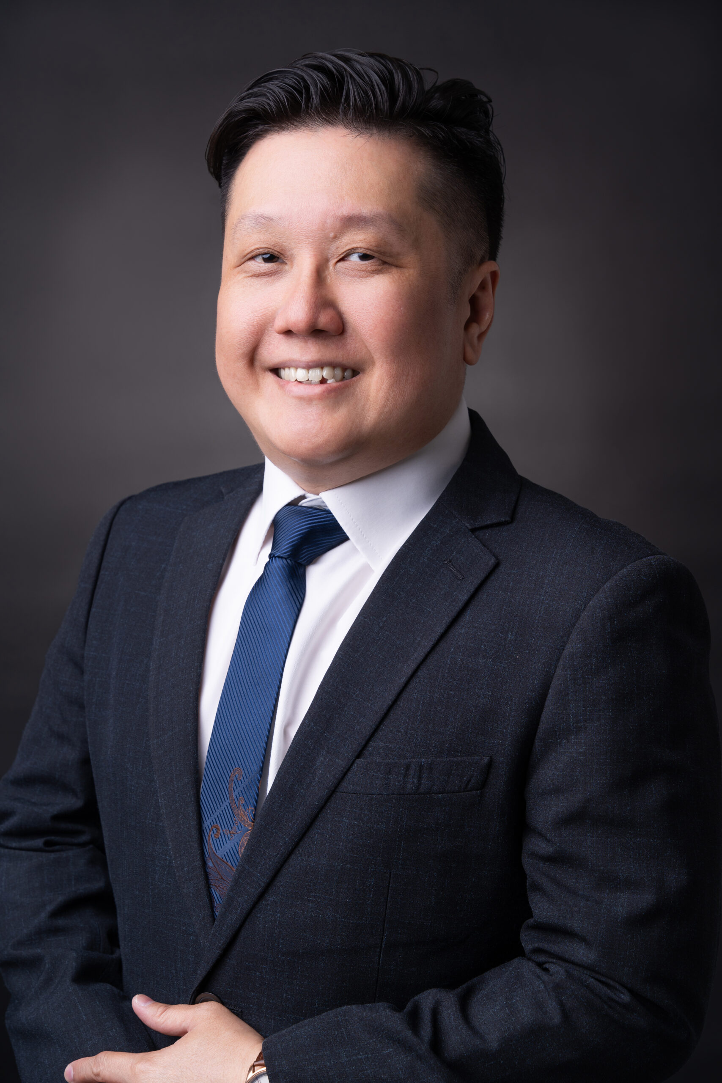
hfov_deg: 15.9
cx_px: 361
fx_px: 2587
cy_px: 542
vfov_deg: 23.6
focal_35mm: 86
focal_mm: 86
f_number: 8
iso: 100
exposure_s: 1/125
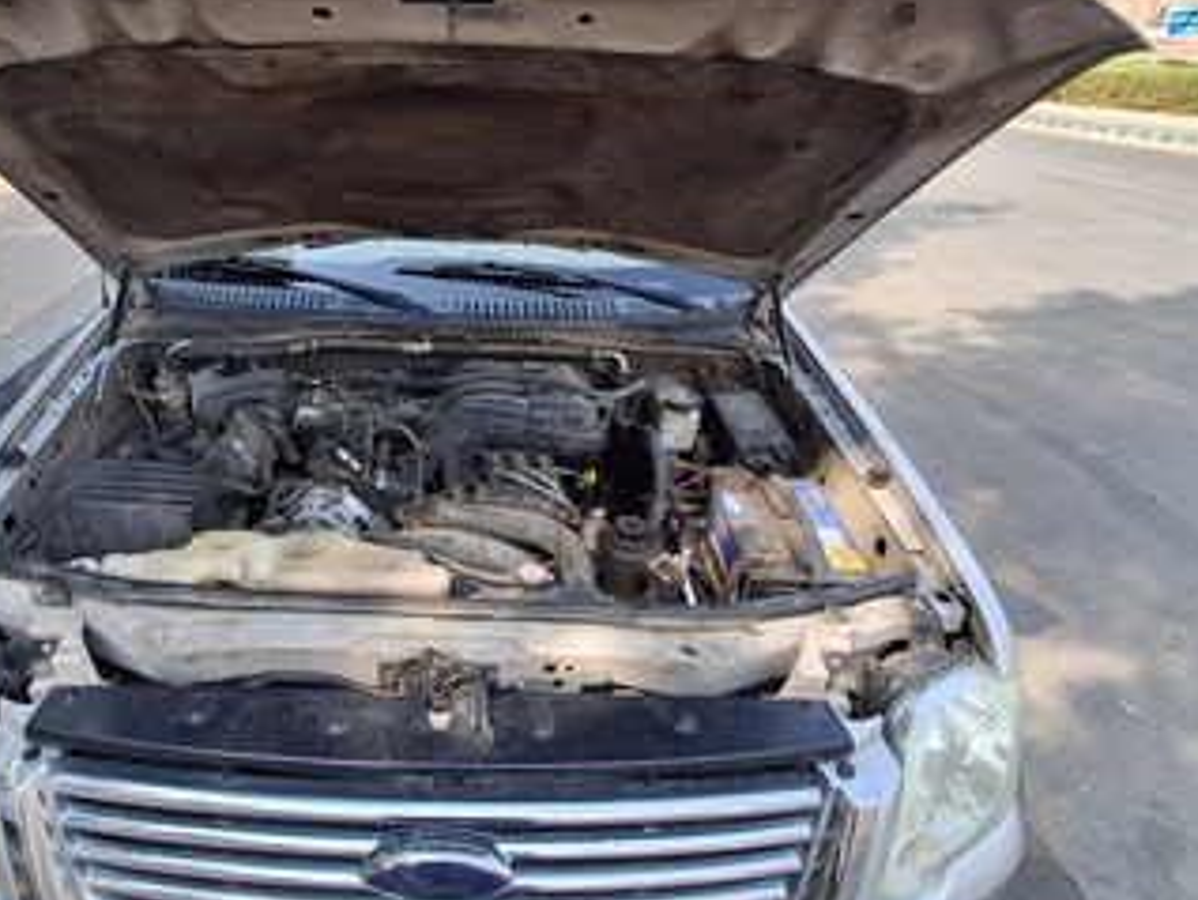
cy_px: 442
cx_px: 450
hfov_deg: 72.7
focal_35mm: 23
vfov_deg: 58.9
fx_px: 797
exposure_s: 1/469
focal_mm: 1.64
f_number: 2.2
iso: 40
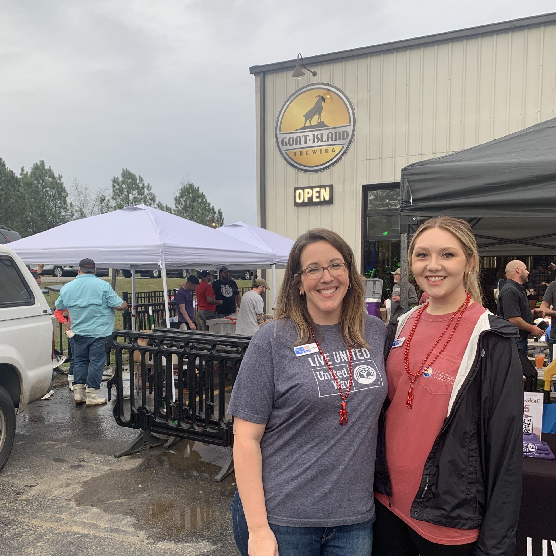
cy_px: 330
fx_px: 563
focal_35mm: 31
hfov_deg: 52.5
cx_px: 279
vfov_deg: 52.2
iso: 40
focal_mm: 4.25
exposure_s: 1/122
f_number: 1.8
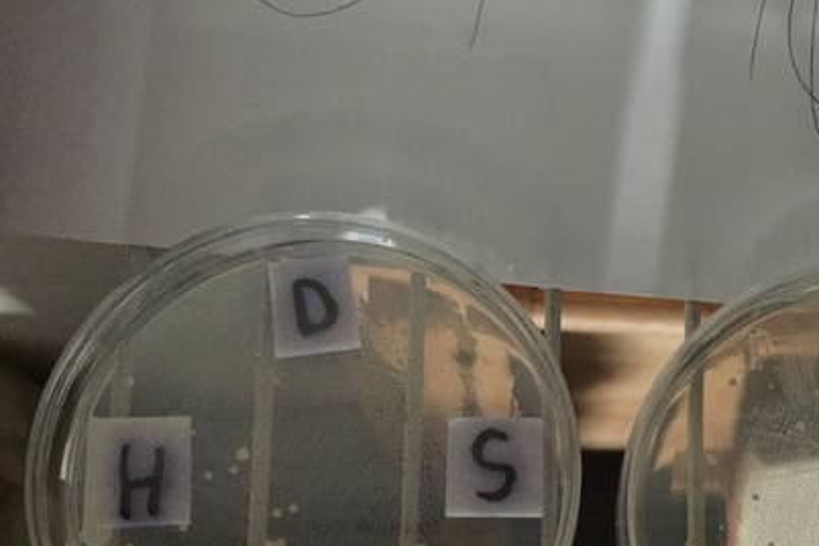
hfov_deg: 39.9
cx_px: 619
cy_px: 487
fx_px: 1092
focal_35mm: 48
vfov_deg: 27.1
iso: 640
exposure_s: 1/15
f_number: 2.2
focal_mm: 4.15
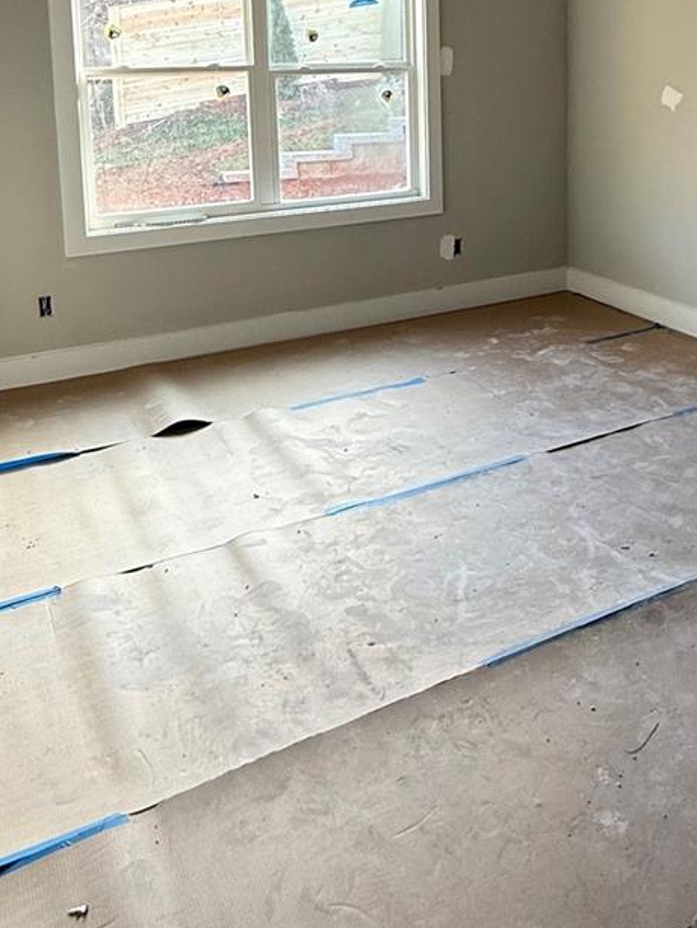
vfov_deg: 49.2
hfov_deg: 40.2
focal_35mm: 35
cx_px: 467
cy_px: 172
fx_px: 939
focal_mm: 2.22
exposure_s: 1/99
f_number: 2.2
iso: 80
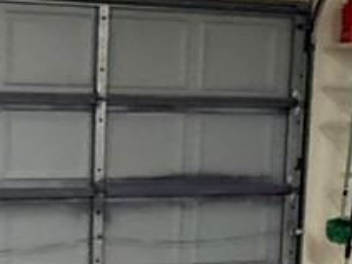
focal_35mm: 106
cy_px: 276
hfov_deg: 18.3
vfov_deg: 13.7
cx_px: 47
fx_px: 1077
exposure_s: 1/120
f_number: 2.2
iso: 640
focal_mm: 2.22
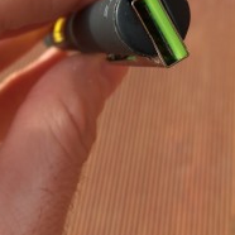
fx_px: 476
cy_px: 63
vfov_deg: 27.4
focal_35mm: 62
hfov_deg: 27.4
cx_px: 62
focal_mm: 4.15
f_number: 2.2
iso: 25
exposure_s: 1/185
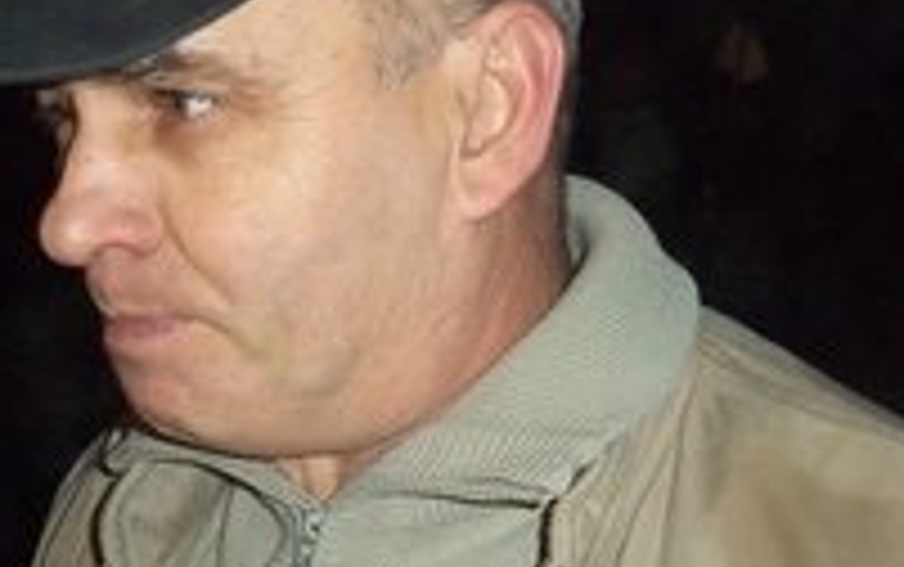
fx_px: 1874
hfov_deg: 26.8
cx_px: 229
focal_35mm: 76
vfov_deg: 17.2
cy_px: 333
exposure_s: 1/30
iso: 320
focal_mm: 6.5
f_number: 3.1
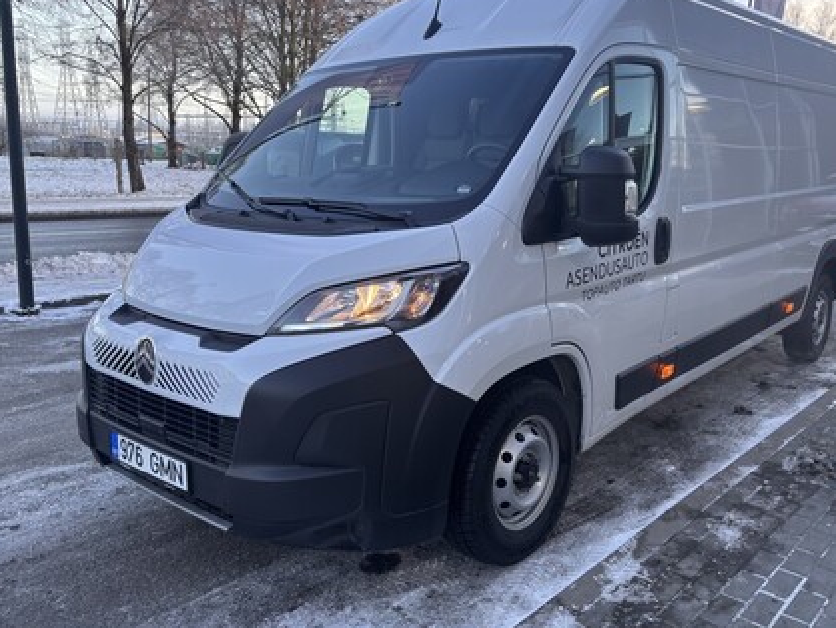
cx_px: 493
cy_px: 296
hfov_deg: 57.9
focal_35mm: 31
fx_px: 749
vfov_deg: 45.5
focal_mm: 5.96
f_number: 1.6
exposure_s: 1/130
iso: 32
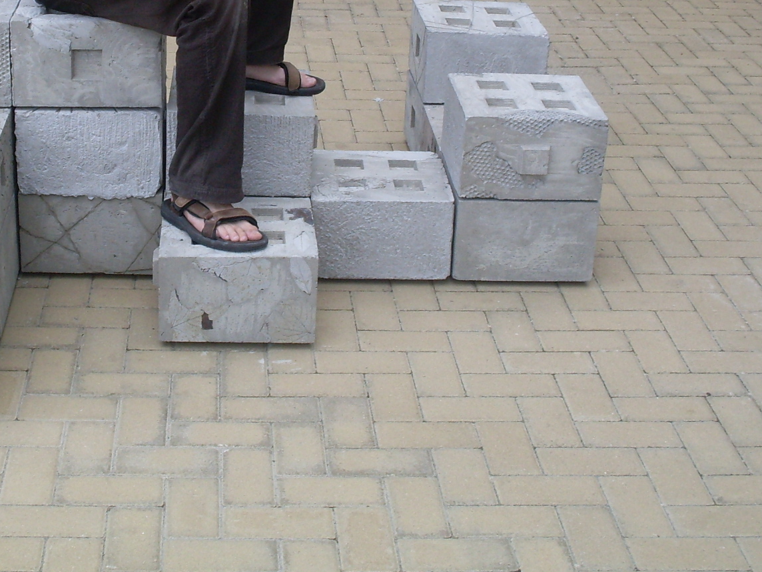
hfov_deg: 28.2
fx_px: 1497
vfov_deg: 21.4
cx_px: 212
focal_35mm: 68
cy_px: 123
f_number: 8.4
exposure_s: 1/90
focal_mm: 6.3
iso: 80
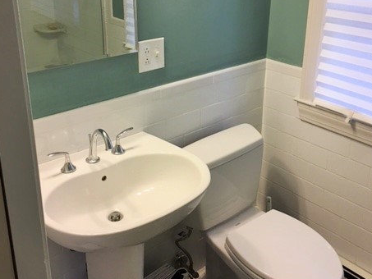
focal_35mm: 41
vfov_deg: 34.8
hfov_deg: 45.8
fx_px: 441
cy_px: 89
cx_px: 194
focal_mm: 4.15
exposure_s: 1/30
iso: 40
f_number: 2.2
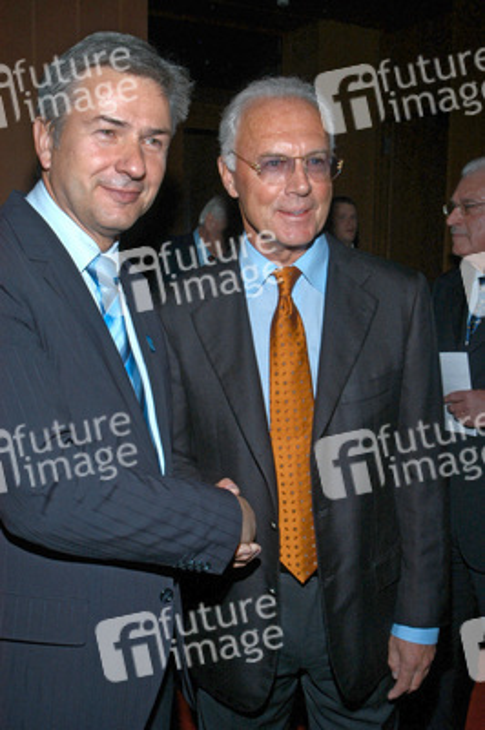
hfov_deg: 36.8
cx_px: 242
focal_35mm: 36
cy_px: 365
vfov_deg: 53.2
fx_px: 729
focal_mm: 24
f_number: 22
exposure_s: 1/160
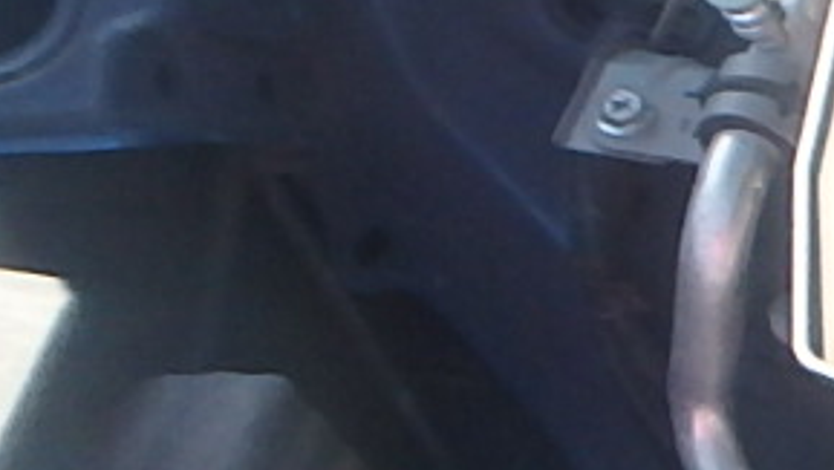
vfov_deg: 7.9
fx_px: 3364
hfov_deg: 9.7
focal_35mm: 152
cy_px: 519
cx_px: 2701
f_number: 3.5
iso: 125
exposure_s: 1/160
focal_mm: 3.7
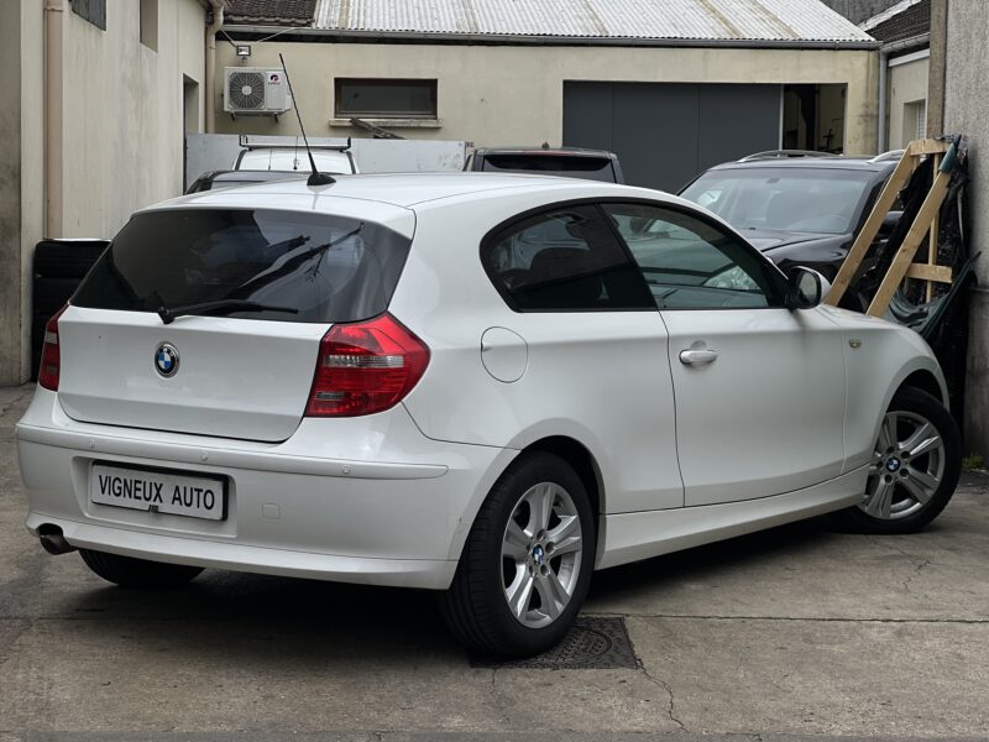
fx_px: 2200
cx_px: 494
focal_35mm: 77
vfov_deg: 19.1
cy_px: 371
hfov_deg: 25.3
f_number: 2.8
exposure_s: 1/896
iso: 32
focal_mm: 9
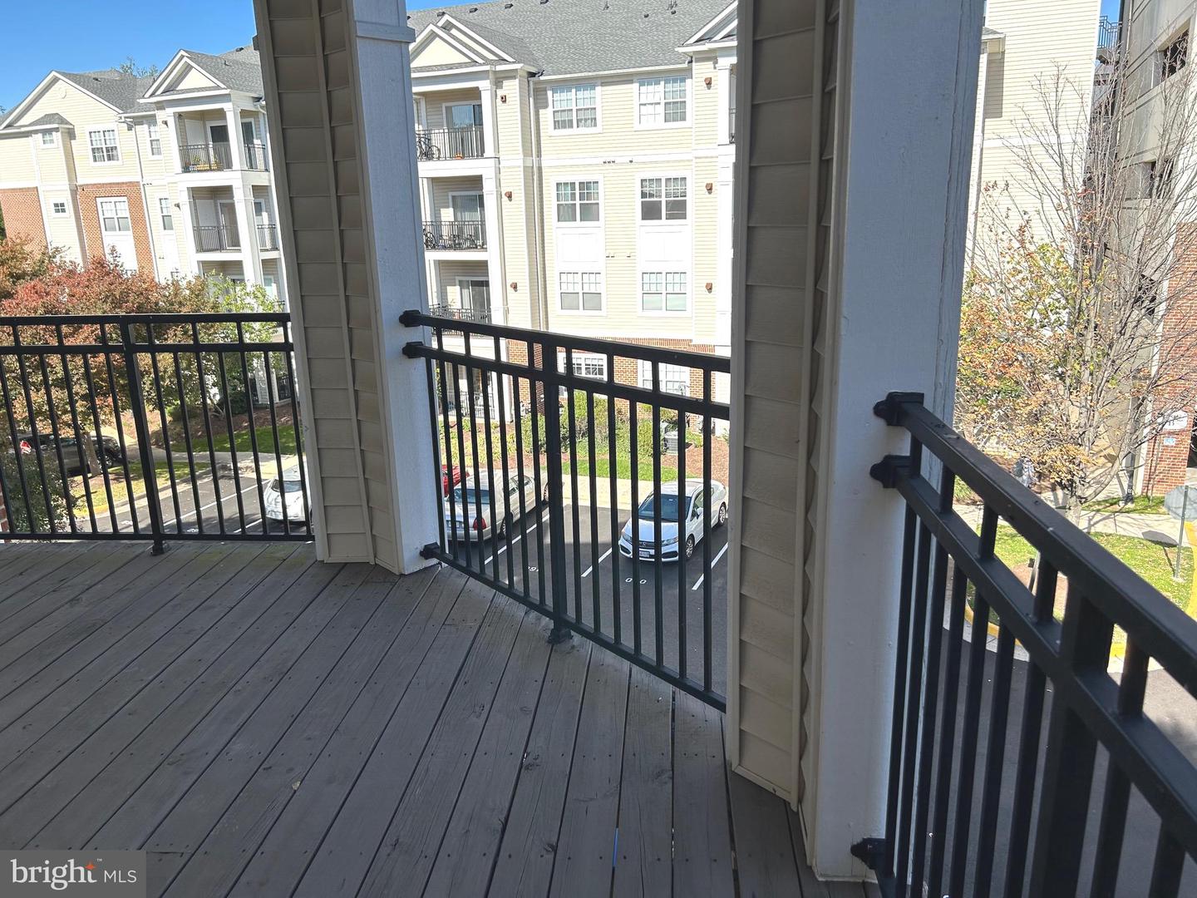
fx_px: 899
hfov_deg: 67.3
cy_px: 449
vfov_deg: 53.1
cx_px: 598
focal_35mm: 26
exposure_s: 1/2165
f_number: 1.5
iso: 50
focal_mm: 5.7
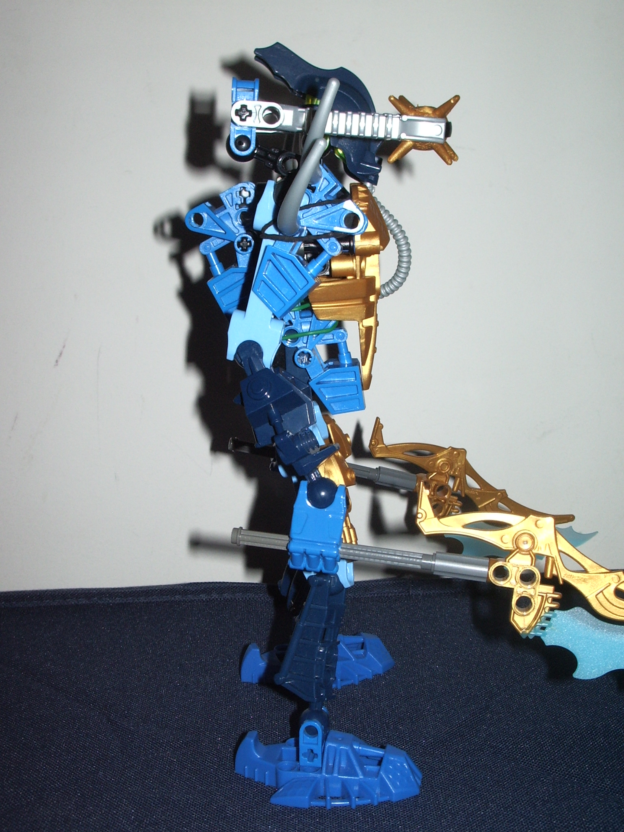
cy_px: 416
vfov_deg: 38.9
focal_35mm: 49
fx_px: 1178
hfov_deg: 29.7
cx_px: 312
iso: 100
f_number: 5
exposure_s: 1/50
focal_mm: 8.2
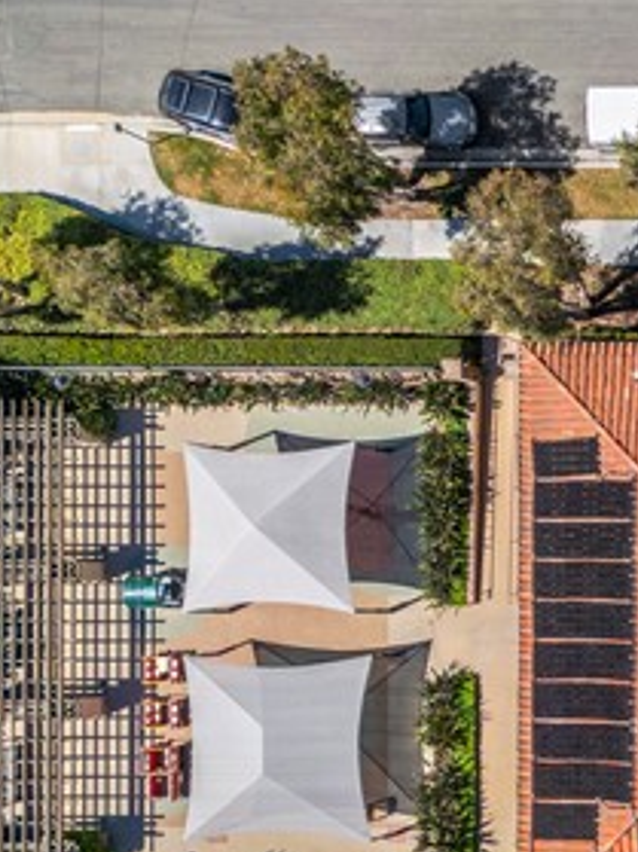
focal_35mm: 88
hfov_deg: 14.7
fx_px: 2164
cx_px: 1145
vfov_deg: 22.1
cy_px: 608
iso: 100
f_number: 1.7
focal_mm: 6.72
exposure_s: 1/2500
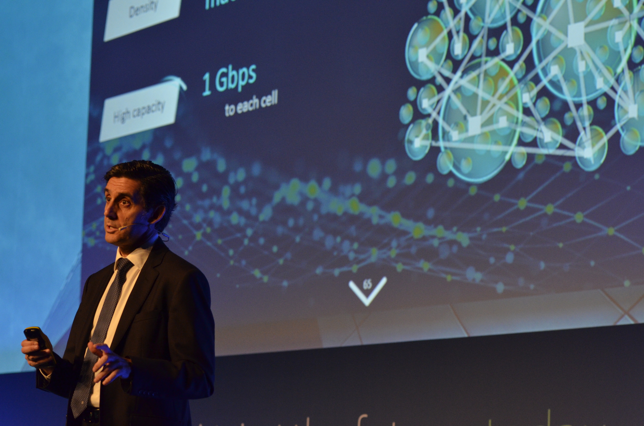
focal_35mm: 105
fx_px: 1874
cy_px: 213
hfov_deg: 19.5
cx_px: 322
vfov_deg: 13.0
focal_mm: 70
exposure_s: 1/200
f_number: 3.5
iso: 1600
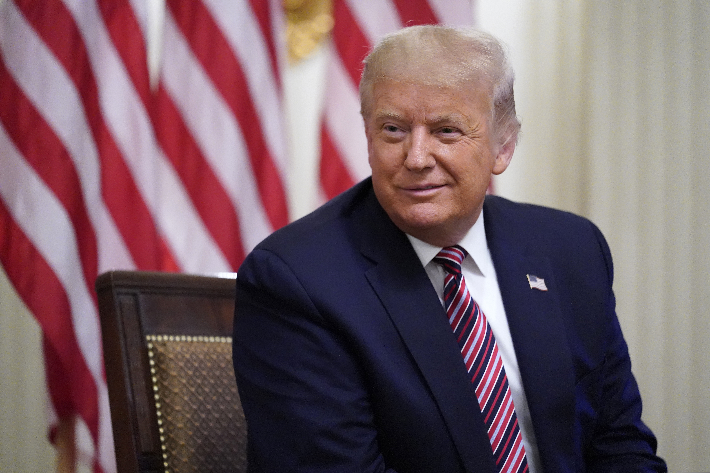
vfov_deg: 6.9
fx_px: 3944
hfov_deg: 10.3
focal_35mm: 200
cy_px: 236
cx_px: 355
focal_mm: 200
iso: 12800
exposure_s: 1/320
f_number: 2.8
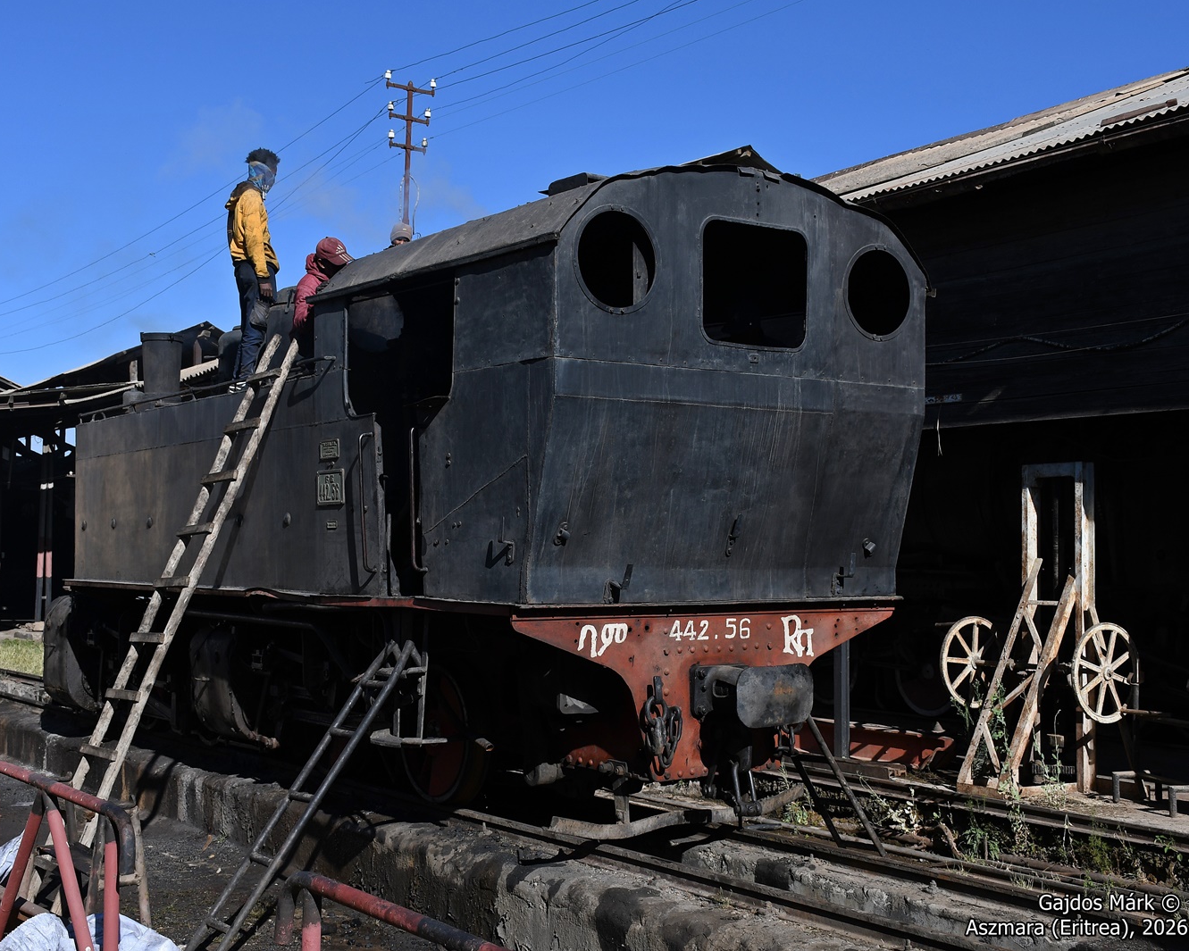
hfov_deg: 42.0
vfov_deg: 34.2
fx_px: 1548
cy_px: 476
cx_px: 559
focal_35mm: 44
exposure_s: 1/800
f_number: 8
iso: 200
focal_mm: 26
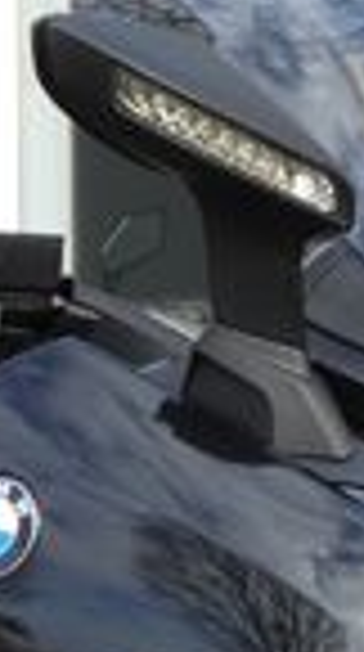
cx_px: -13
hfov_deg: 5.2
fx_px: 3985
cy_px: 859
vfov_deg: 9.2
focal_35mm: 231
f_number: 3.8
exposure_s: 1/250
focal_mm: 8.6
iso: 80
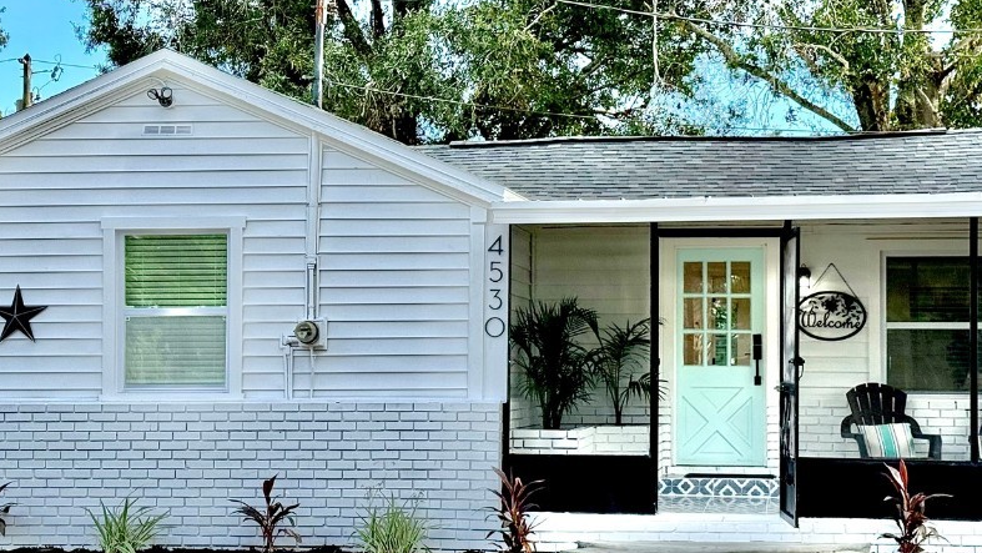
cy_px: 306
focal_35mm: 68
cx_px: 510
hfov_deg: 31.0
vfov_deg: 17.7
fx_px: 1771
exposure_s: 1/1285
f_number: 1.78
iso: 64
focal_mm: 6.76
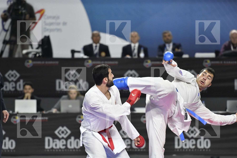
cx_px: 118
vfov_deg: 4.6
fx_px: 1974
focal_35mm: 300
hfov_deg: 6.9
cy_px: 79
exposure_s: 1/1000
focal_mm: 200
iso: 2000
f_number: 2.8
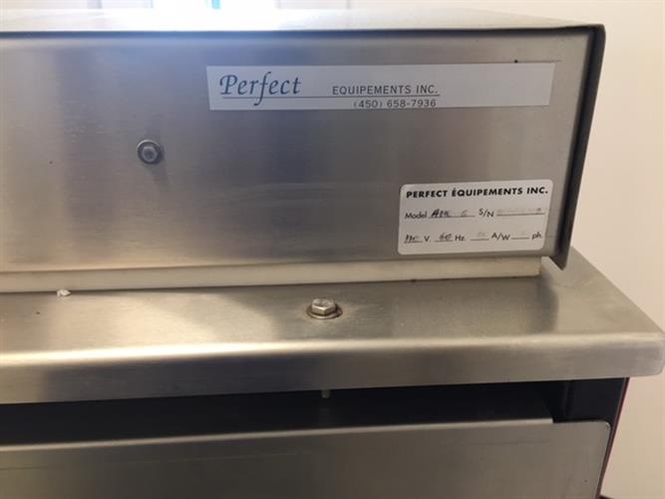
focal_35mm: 29
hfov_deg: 61.7
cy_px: 250
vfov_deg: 48.2
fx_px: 557
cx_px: 332
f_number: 2.2
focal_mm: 4.15
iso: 25
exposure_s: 1/15
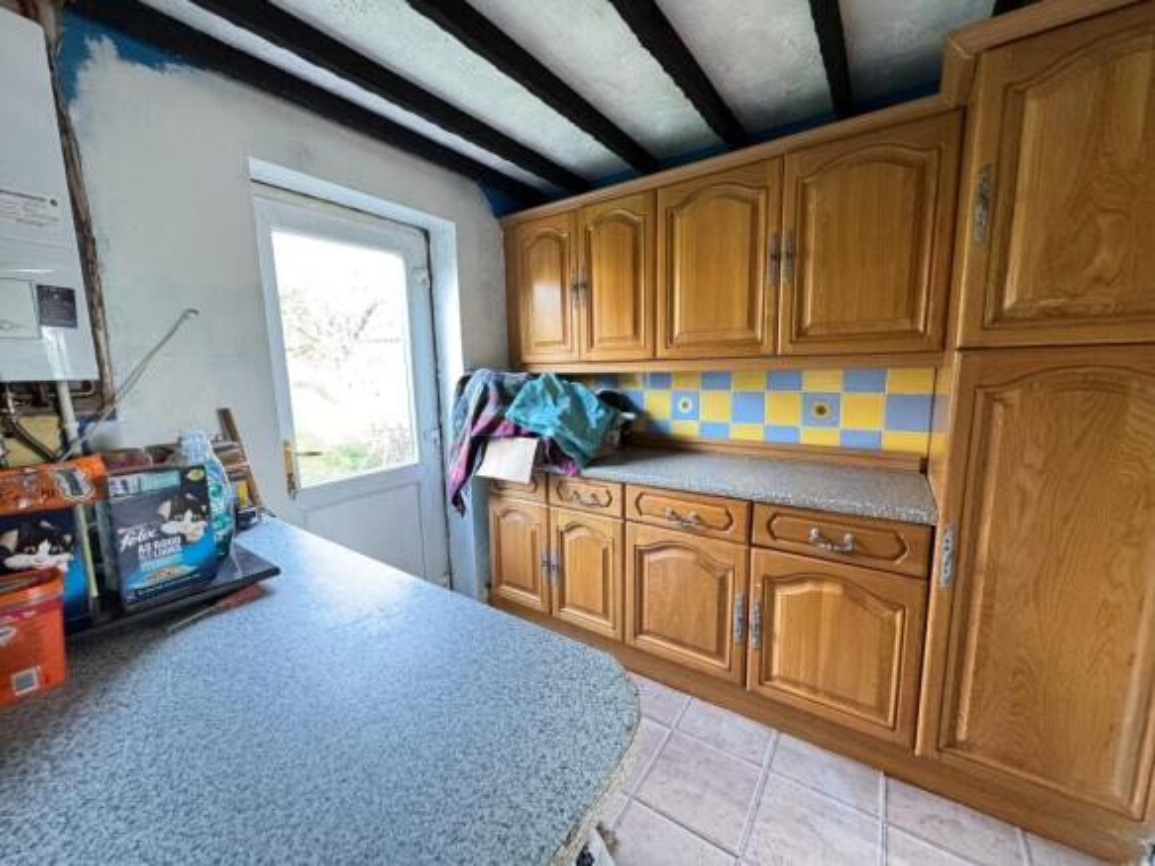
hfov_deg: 102.1
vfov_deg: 85.7
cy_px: 433
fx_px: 467
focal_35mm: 14
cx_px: 578
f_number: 2.2
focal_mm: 2.22
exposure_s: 1/50
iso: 400
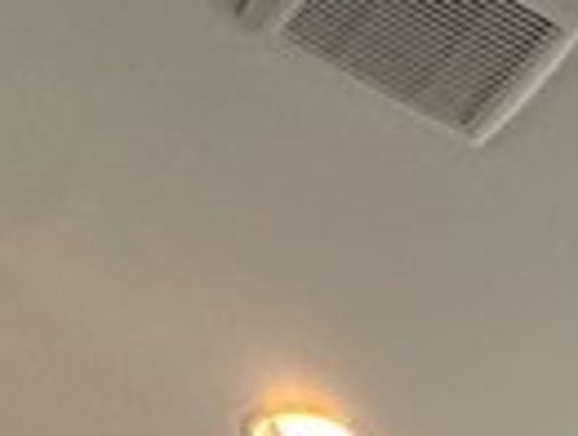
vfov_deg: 8.6
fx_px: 1840
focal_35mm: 110
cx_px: 1125
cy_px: 1628
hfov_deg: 14.9
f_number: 2.2
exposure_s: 1/120
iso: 200
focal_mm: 2.22
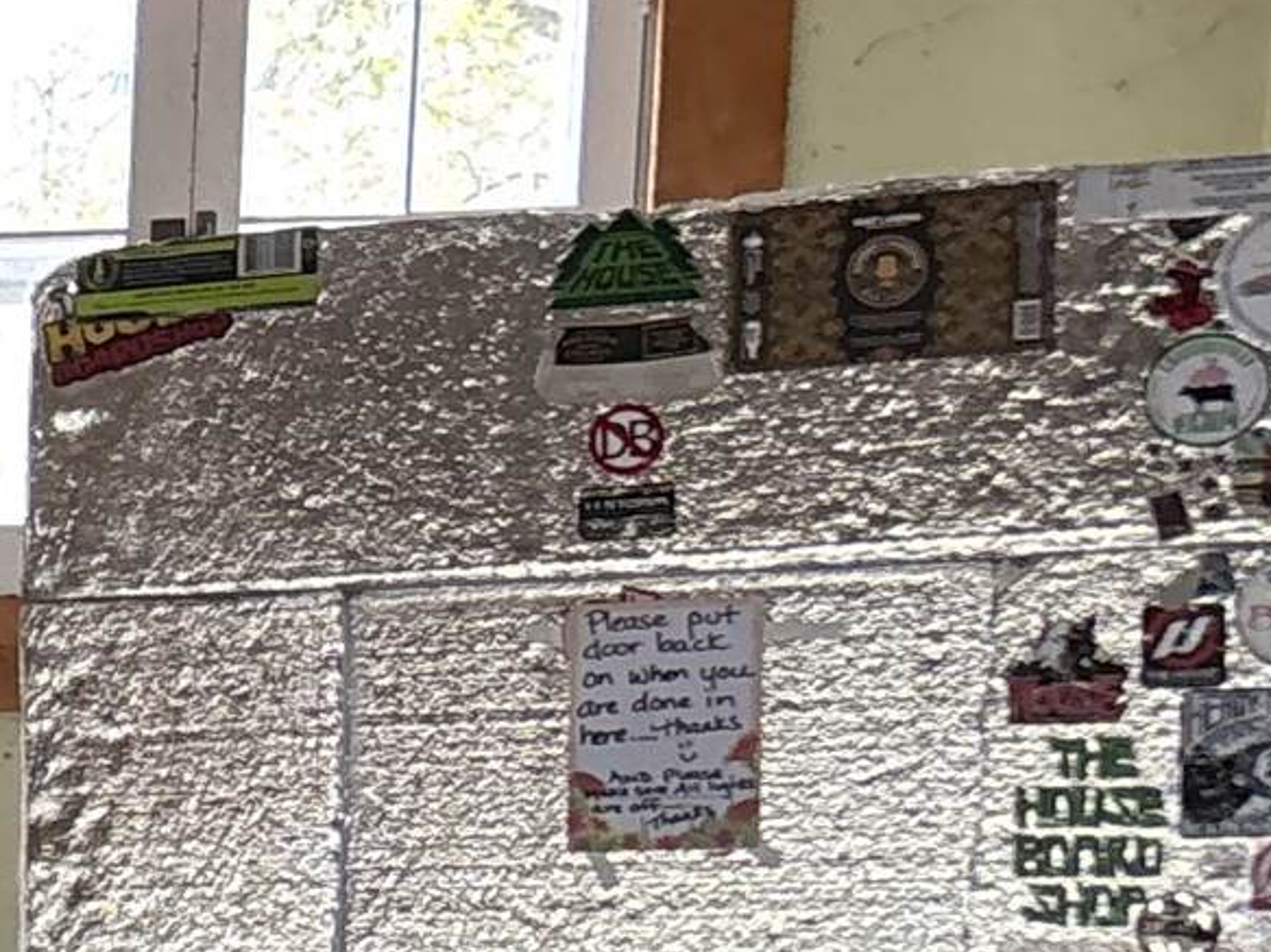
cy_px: 1207
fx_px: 5029
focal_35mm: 137
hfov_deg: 12.1
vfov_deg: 10.6
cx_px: -1574
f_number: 1.6
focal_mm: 5.96
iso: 200
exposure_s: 1/60
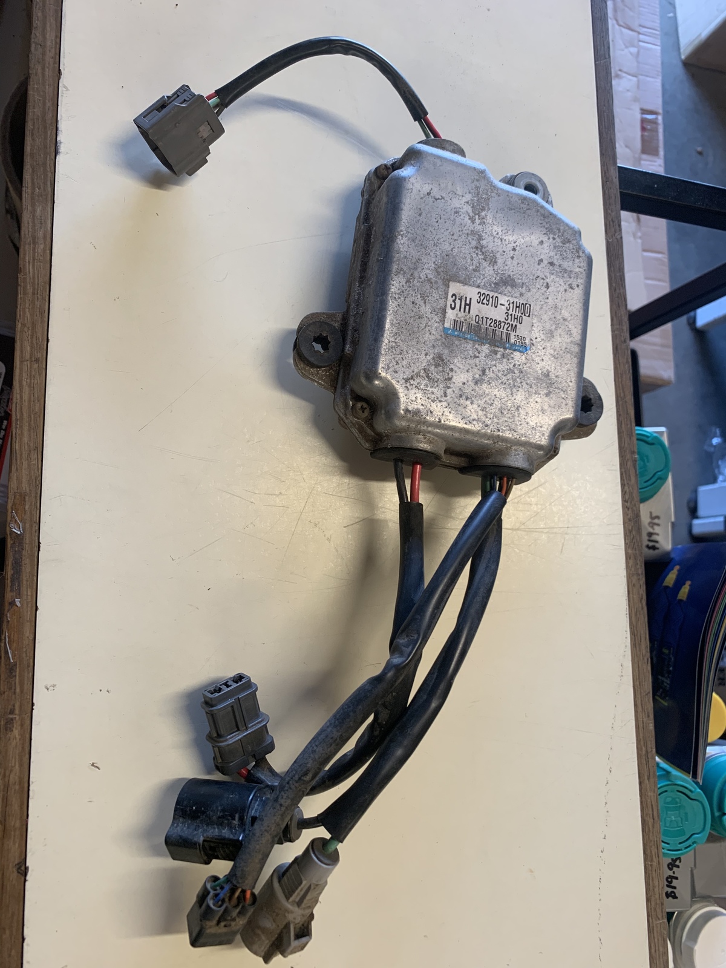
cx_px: 363
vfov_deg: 67.3
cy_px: 484
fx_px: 727
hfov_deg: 53.1
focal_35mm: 26
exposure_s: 1/50
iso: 64
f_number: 1.8
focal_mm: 4.25
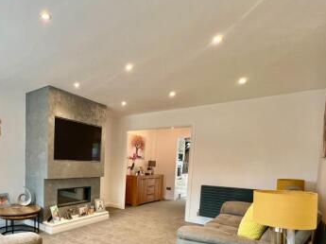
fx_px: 207
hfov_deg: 71.8
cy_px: 181
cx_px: 86
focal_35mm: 22
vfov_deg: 58.1
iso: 200
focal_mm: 1.57
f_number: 1.8
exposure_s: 1/100
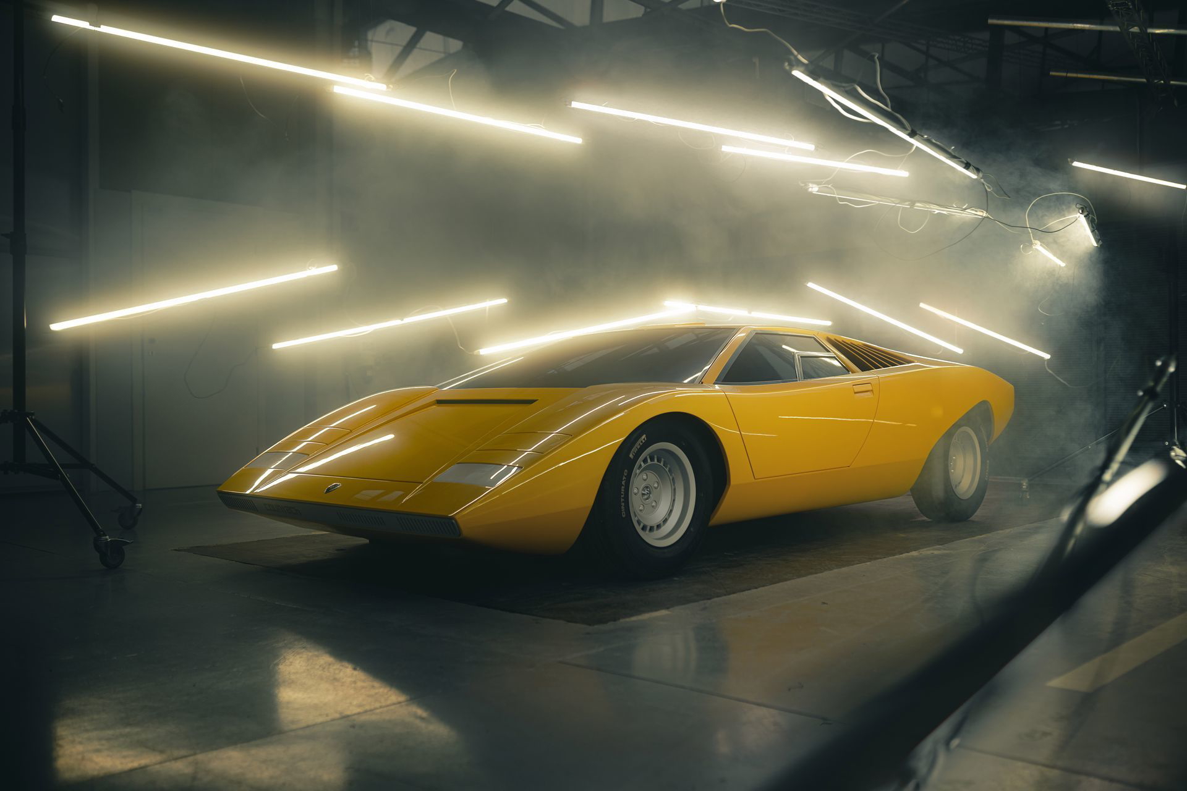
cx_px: 594
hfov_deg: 54.4
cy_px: 396
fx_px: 1154
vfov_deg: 37.9
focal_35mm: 35
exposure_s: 2.5
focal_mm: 35
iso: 50
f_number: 2.2
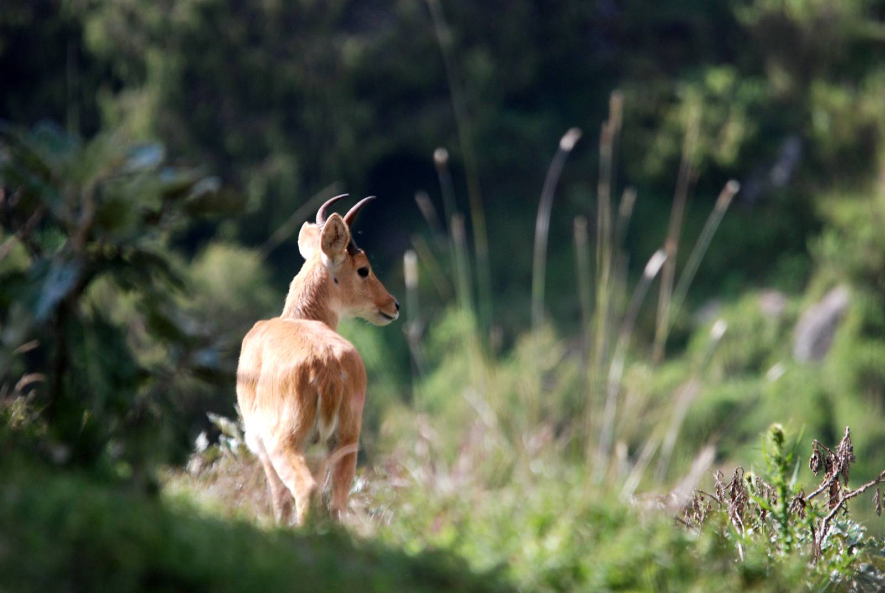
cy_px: 296
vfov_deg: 1.8
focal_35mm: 750
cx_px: 442
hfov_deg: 2.7
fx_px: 18459
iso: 400
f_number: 6.3
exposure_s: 1/400
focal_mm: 500
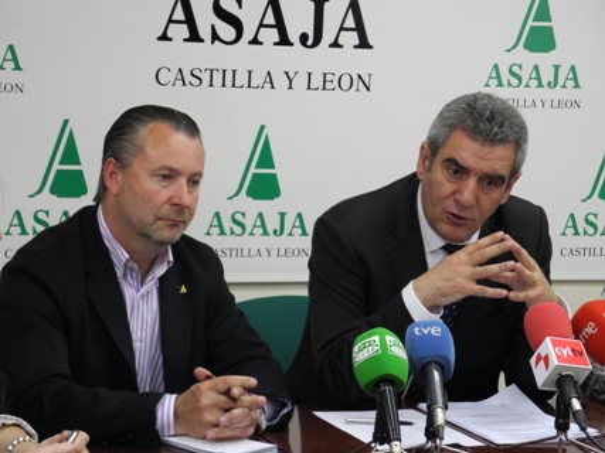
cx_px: 302
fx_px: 2079
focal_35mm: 119
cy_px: 226
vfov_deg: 12.4
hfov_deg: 16.6
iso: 400
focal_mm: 25.4
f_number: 4.5
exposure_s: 1/25
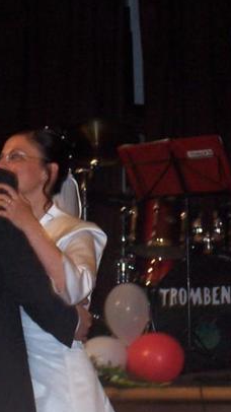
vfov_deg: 10.7
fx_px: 2202
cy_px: 186
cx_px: 87
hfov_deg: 6.0
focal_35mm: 202
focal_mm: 15.6
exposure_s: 1/90
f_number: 3.2
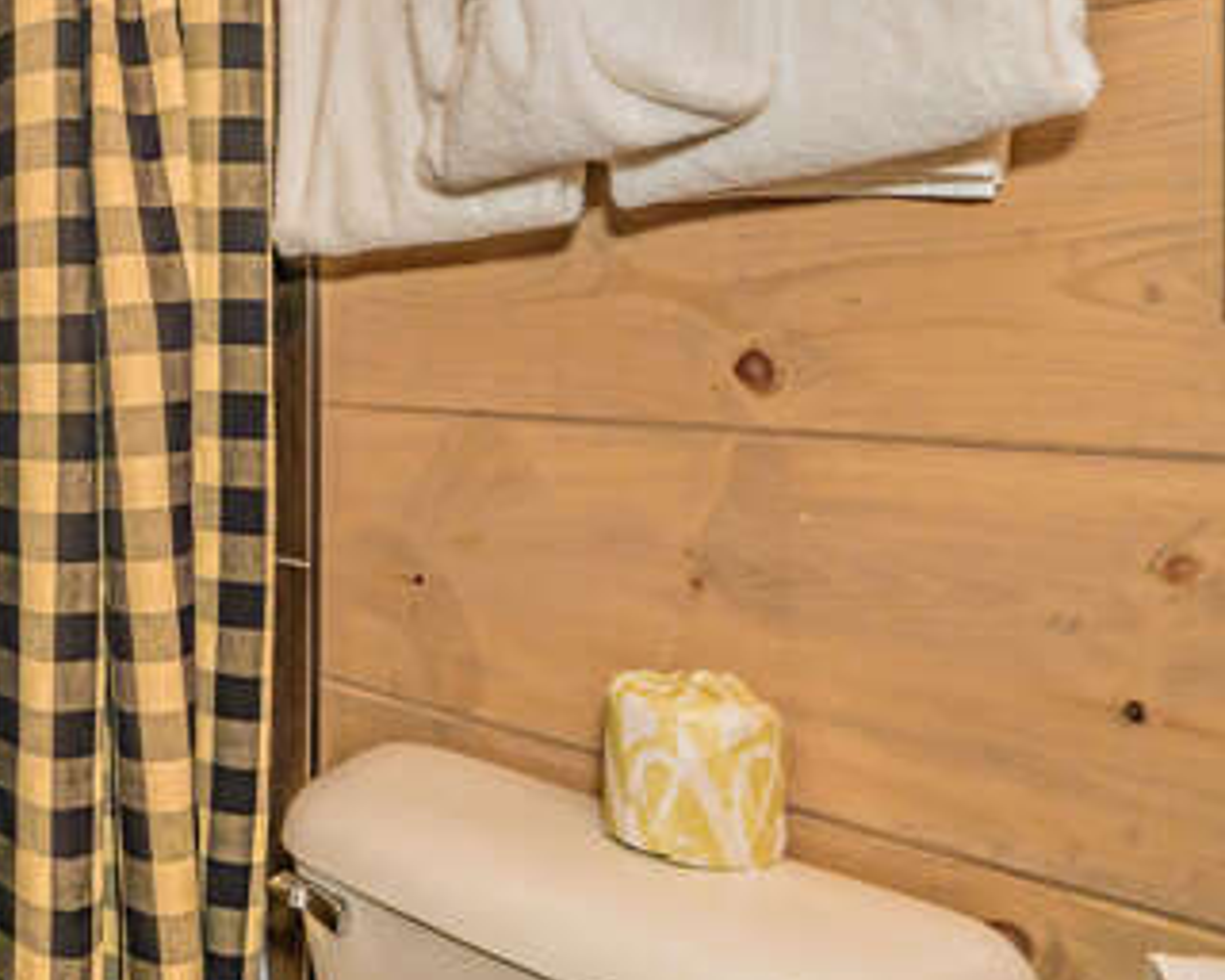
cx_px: -211
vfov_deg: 40.5
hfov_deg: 38.6
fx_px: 1305
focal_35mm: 36
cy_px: 299
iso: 1250
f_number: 10
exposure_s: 1/200
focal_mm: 16
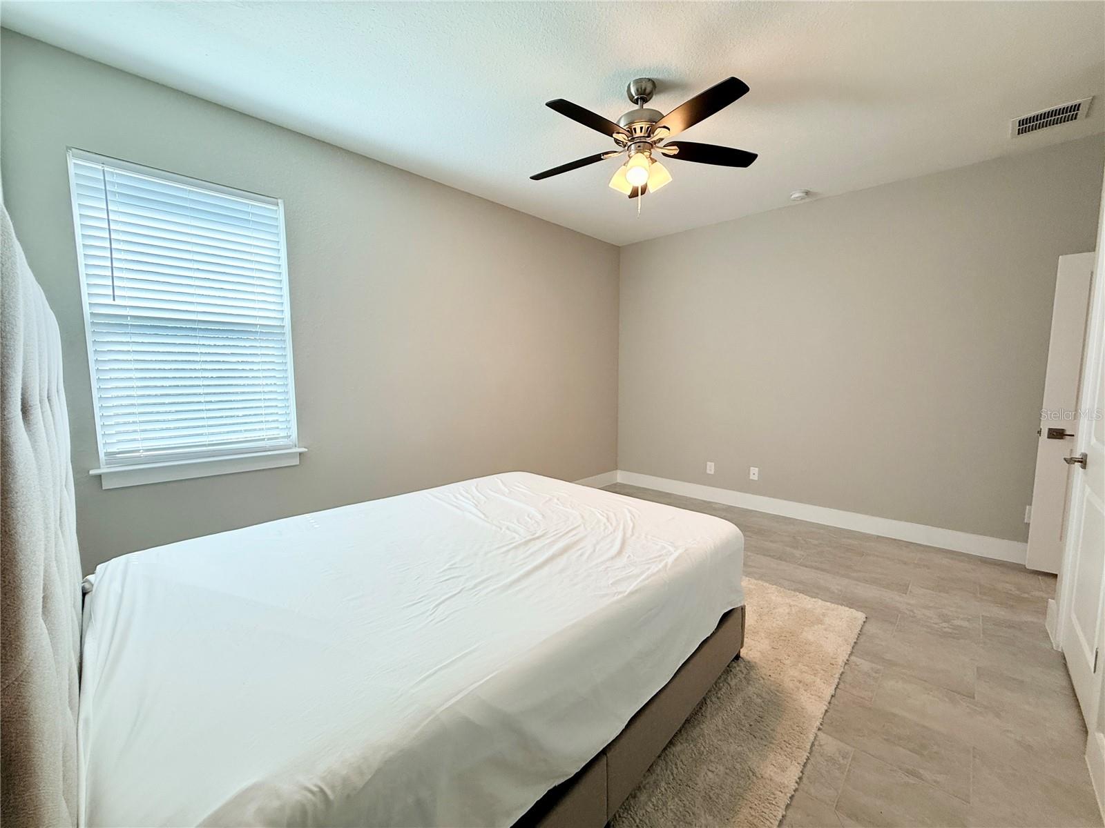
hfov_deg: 102.1
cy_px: 414
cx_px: 552
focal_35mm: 14
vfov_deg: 85.7
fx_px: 447
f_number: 2.2
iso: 100
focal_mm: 2.22
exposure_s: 1/120
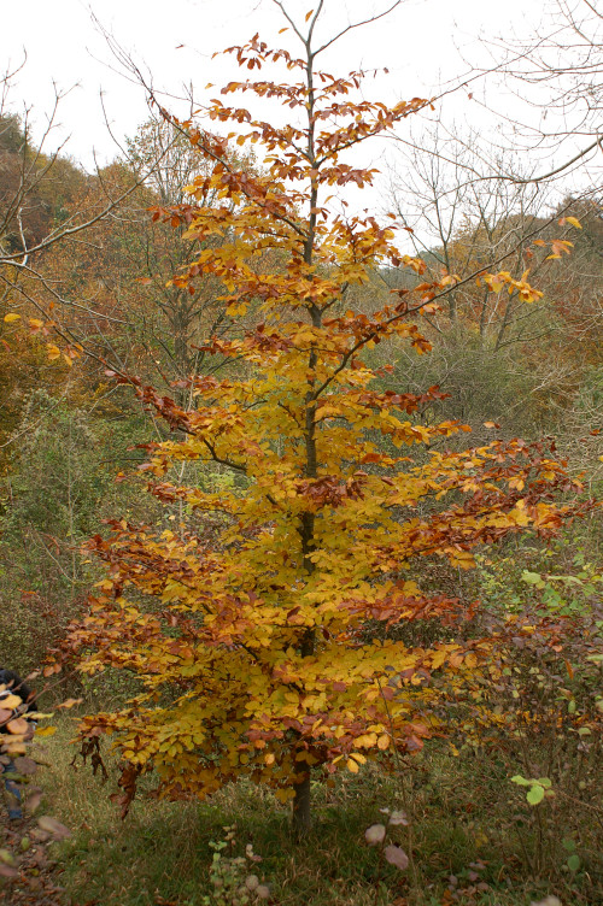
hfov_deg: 34.1
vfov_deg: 49.6
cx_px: 302
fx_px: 982
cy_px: 453
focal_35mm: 39
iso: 100
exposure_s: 1/50
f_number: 4.5
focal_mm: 26
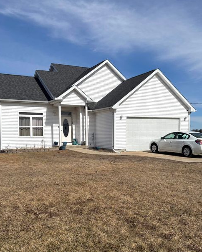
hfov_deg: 51.6
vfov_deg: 62.2
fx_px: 209
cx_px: 100
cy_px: 131
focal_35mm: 28
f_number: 1.6
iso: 50
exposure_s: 1/7692
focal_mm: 5.96
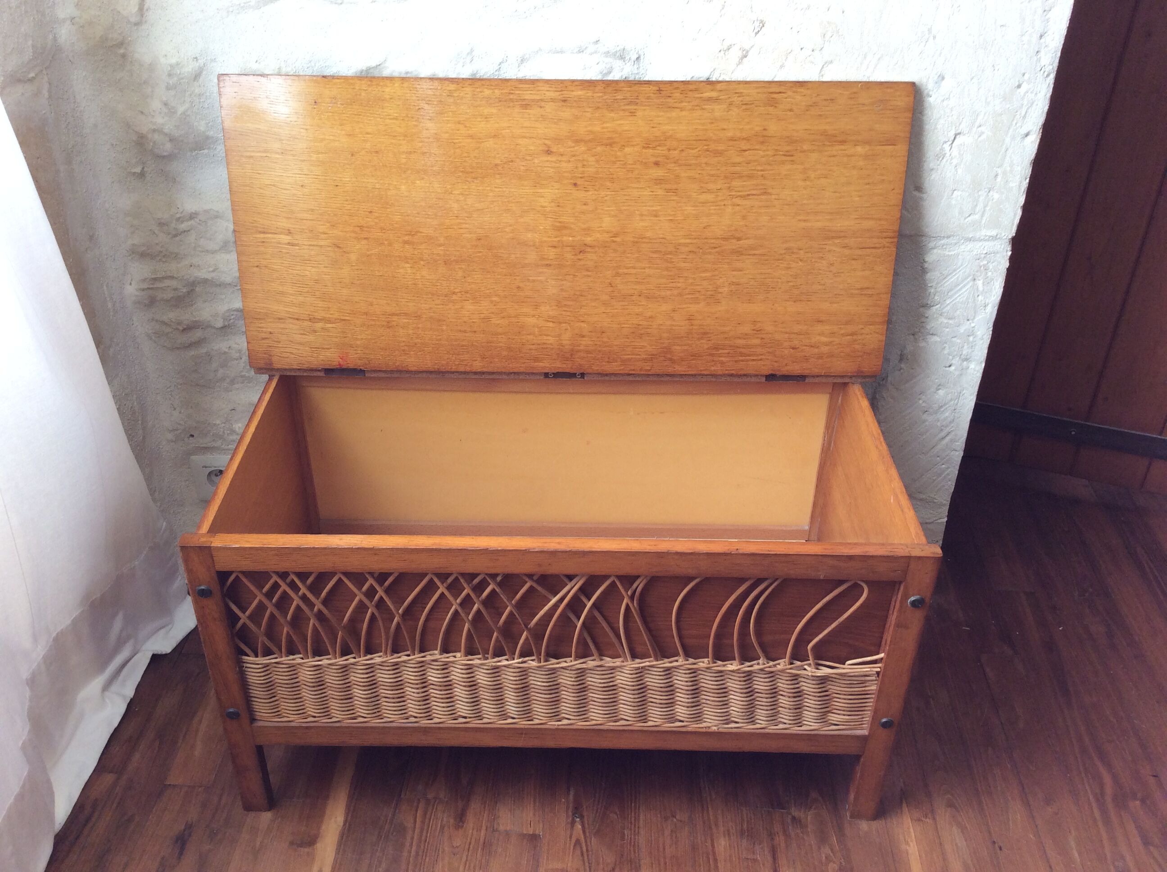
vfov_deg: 44.1
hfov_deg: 56.9
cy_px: 436
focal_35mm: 32
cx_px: 584
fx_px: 1077
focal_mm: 3.3
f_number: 2.4
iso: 40
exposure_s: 1/33
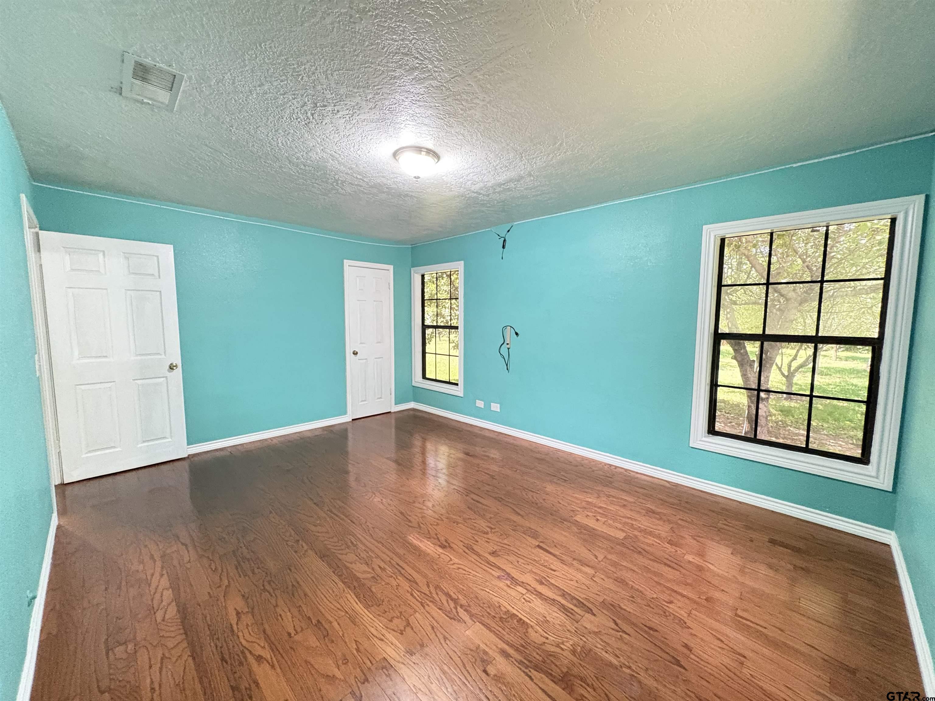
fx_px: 378
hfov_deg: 102.1
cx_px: 468
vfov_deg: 85.7
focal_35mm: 14
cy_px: 350
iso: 1250
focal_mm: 2.22
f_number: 2.2
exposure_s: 1/30
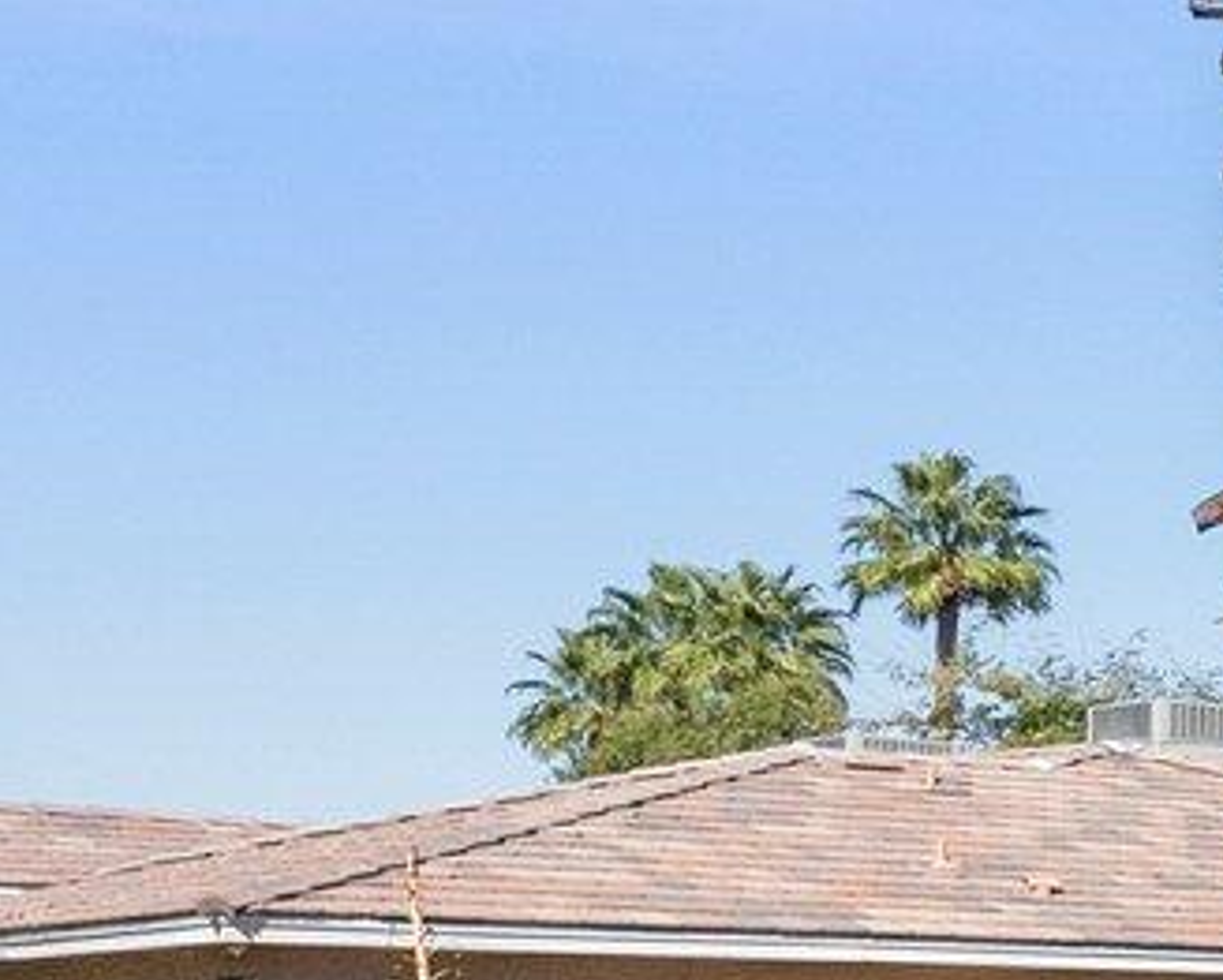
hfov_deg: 12.0
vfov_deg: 16.0
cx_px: 3493
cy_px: 1057
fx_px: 3404
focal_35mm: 94
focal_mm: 16
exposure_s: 1/3200
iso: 800
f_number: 8
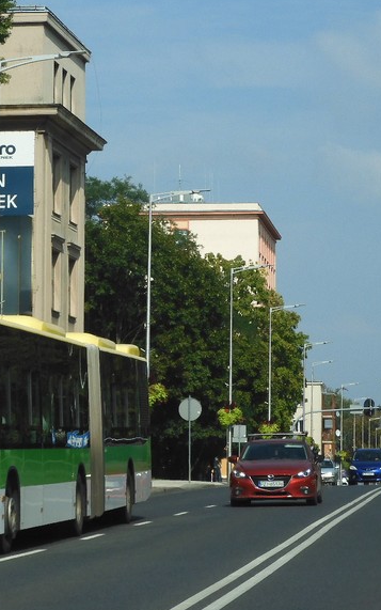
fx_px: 2359
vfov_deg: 14.7
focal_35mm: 142
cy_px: 311
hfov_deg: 9.2
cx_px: -15
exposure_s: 1/640
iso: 100
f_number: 5
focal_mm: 15.2
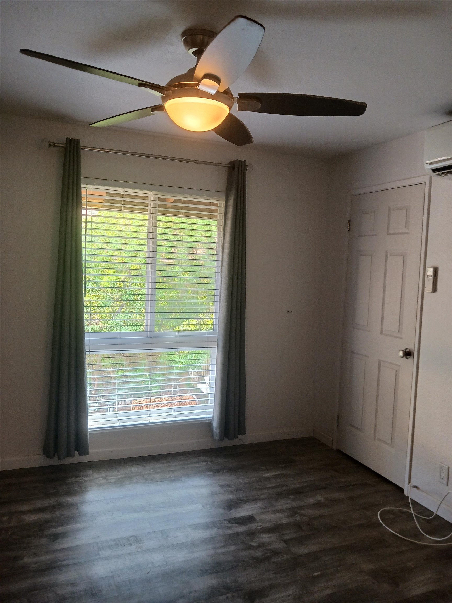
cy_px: 302
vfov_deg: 65.3
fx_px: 470
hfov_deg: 51.4
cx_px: 226
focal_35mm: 27
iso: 160
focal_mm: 4
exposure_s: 1/40
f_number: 1.8
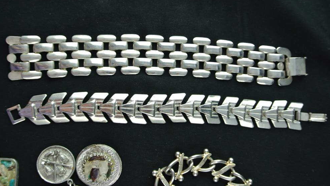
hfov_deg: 55.3
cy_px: 92
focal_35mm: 36
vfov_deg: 32.8
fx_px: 315
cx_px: 164
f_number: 3.8
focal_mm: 12.7
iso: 400
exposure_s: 1/125
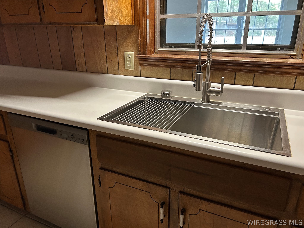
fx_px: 228
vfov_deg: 53.1
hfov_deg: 67.3
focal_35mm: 26
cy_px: 114
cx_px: 152
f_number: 1.5
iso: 320
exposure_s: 1/60
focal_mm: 5.7
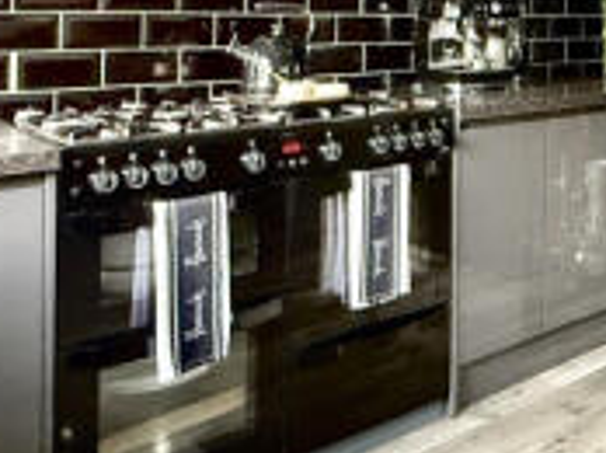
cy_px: 2
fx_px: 822
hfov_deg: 37.2
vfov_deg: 28.9
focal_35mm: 47
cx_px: 573
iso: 800
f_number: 2.2
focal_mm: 2.22
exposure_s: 1/60
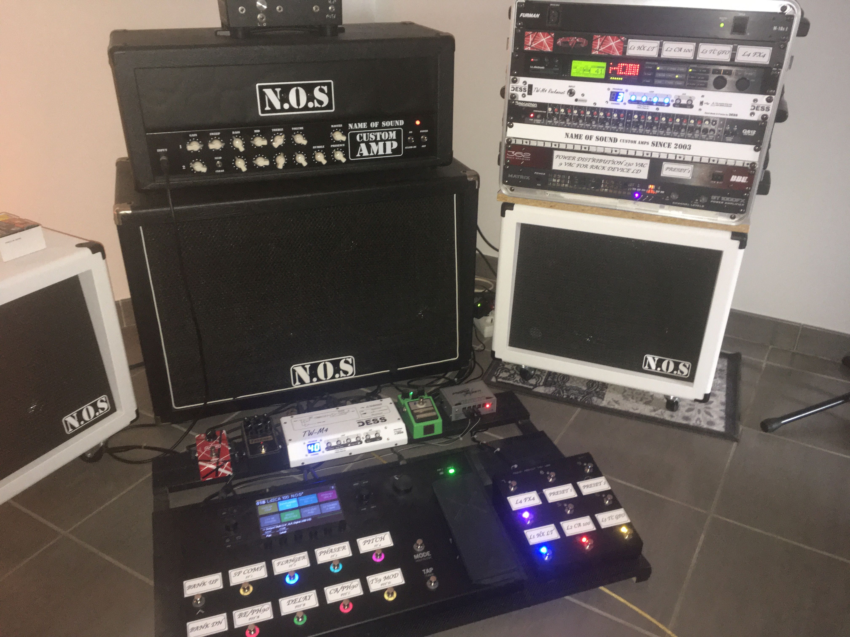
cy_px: 318
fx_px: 712
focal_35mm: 29
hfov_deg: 61.7
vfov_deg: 48.2
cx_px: 425
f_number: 2.2
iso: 200
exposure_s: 1/17
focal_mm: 4.15
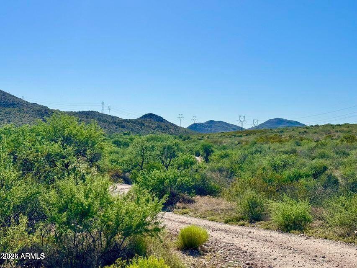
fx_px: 495
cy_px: 134
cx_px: 178
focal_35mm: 48
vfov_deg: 30.3
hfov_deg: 39.7
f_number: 1.78
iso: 64
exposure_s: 1/7092
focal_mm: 6.76
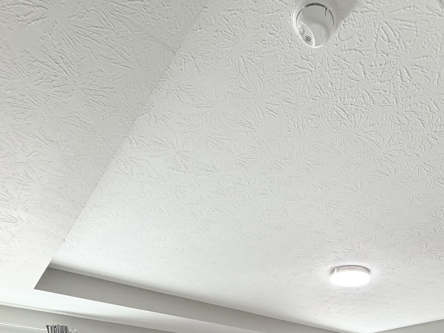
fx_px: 385
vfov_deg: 34.5
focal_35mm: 30
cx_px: 315
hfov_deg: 57.9
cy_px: 424
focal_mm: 2.22
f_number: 2.2
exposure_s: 1/60
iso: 400
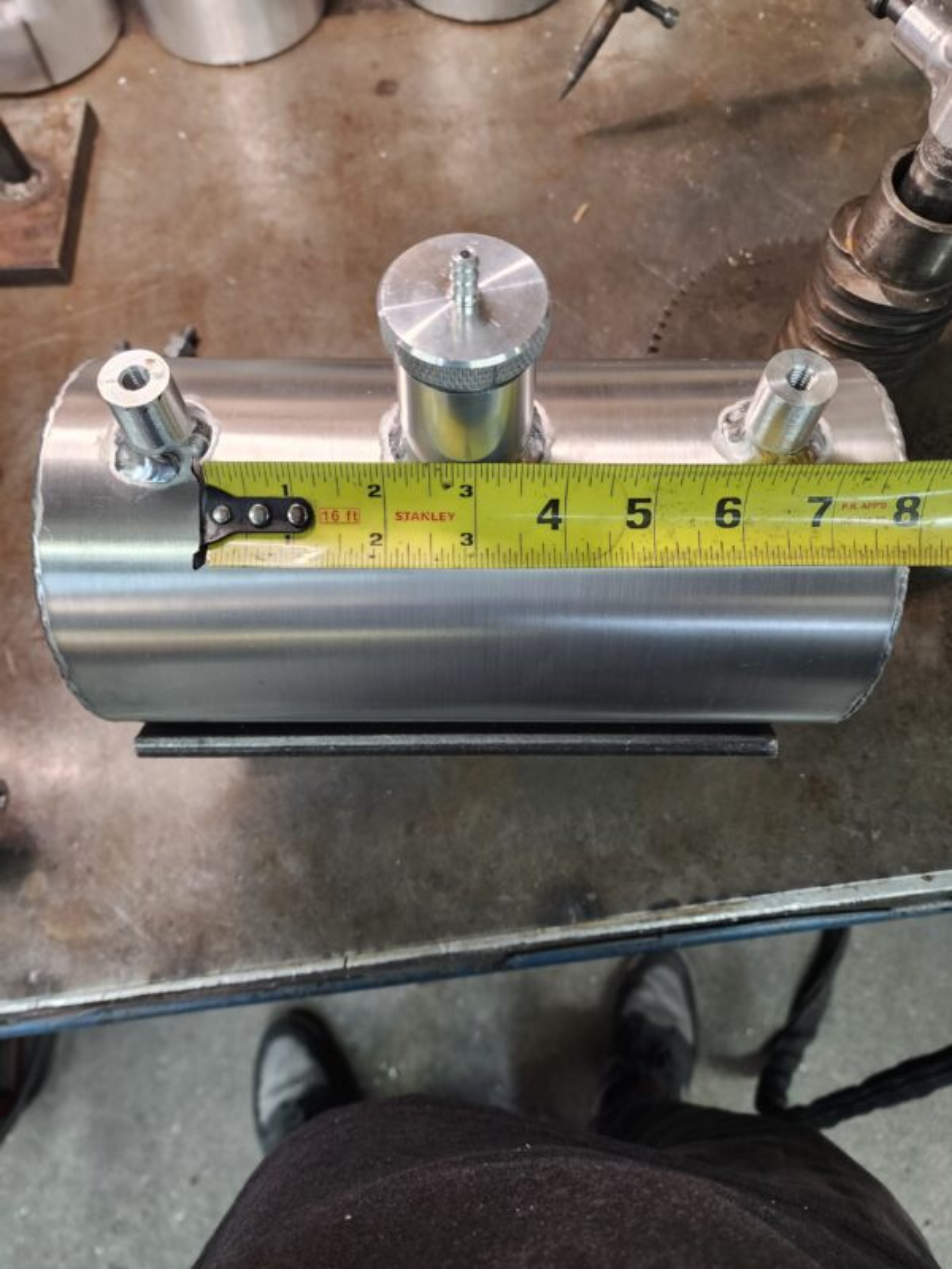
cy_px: 634
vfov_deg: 73.9
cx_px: 476
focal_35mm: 23
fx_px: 843
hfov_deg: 58.9
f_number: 1.8
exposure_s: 1/53
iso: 160
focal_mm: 6.4
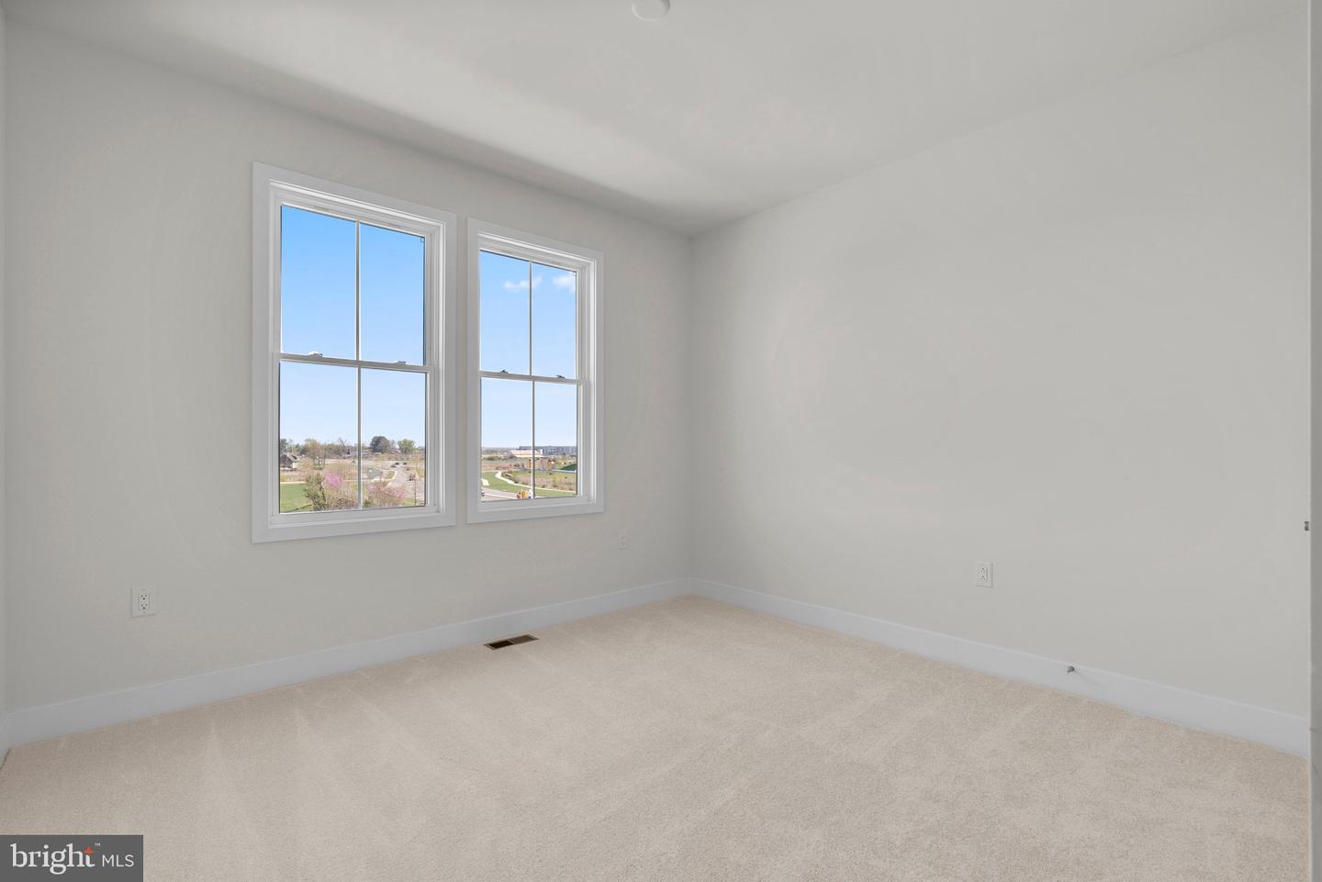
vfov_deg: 73.8
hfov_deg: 96.7
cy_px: 441
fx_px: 588
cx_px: 661
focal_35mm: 16
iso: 320
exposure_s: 1/25
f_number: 8
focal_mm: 16
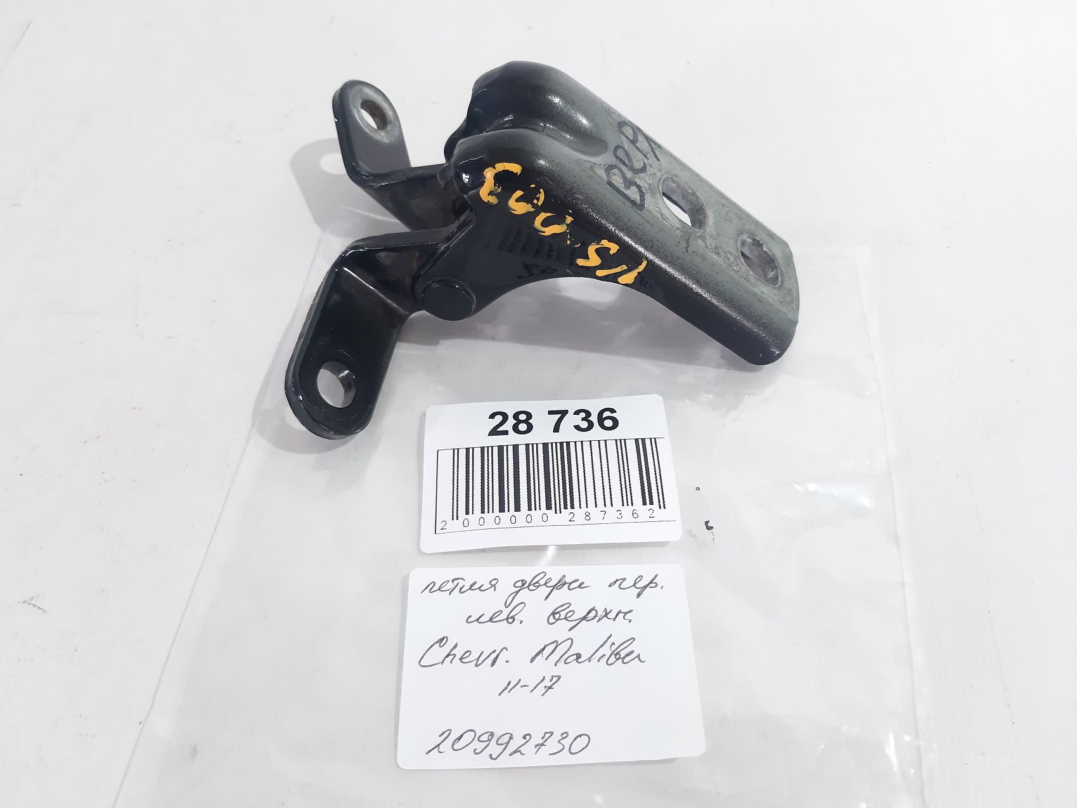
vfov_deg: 51.3
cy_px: 404
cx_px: 538
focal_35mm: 27
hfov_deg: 65.3
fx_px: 840
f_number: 1.7
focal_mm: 3.93
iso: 125
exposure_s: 1/50
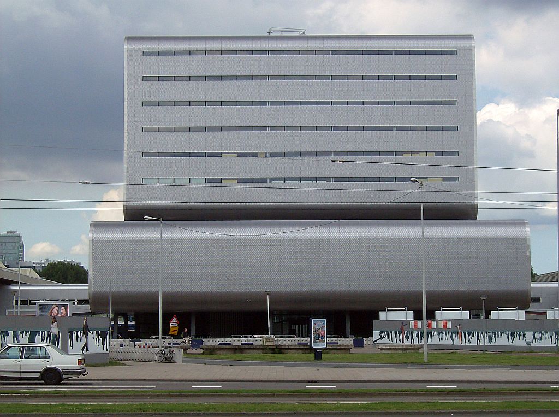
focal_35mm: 85
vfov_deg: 17.3
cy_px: 208
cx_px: 280
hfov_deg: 23.1
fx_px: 1369
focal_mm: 14.1
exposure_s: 1/408
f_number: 6.9
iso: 100
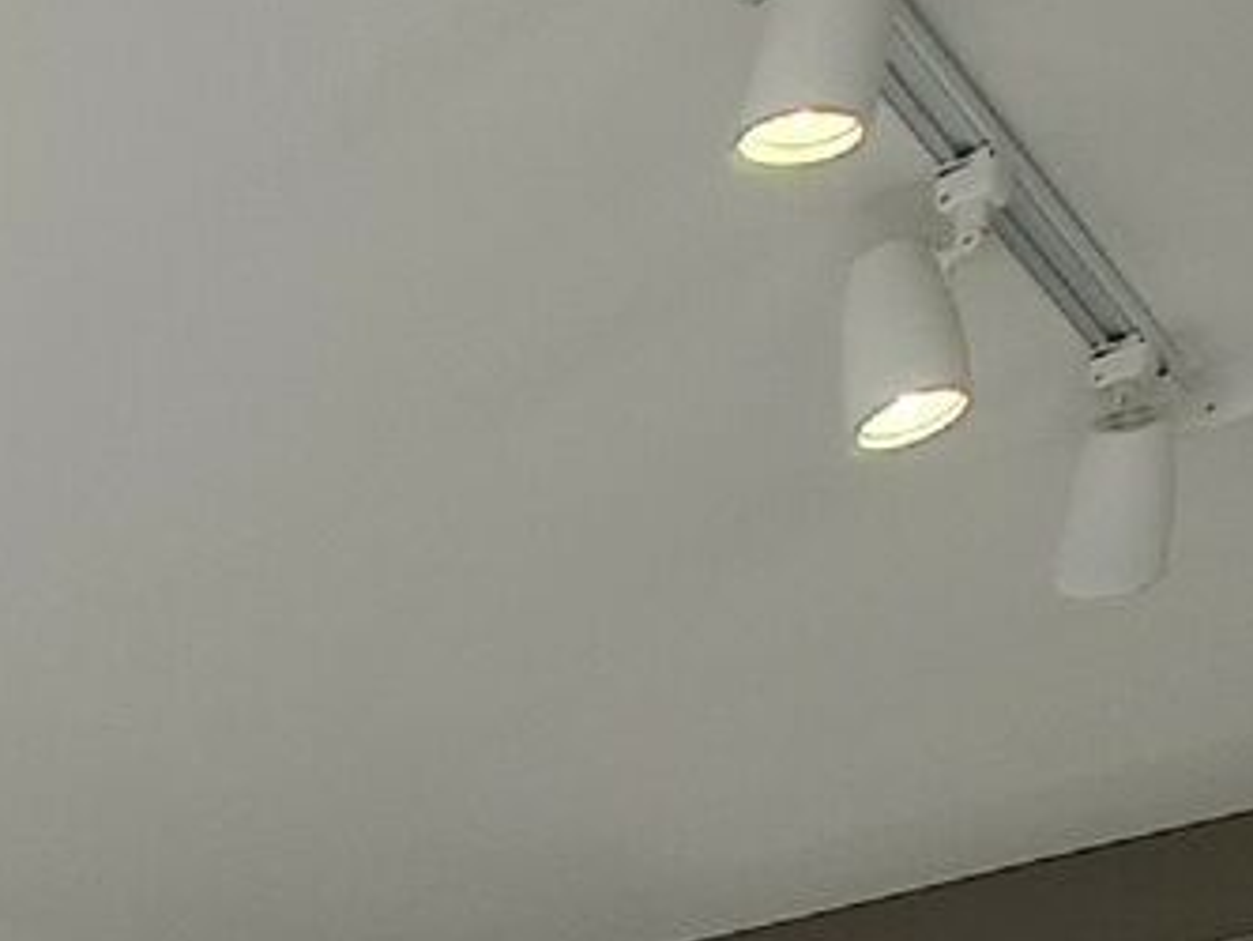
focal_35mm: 75
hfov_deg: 18.3
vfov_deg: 14.7
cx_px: -1193
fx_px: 2716
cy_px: 2089
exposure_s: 1/368
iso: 64
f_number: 2.2
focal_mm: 2.2
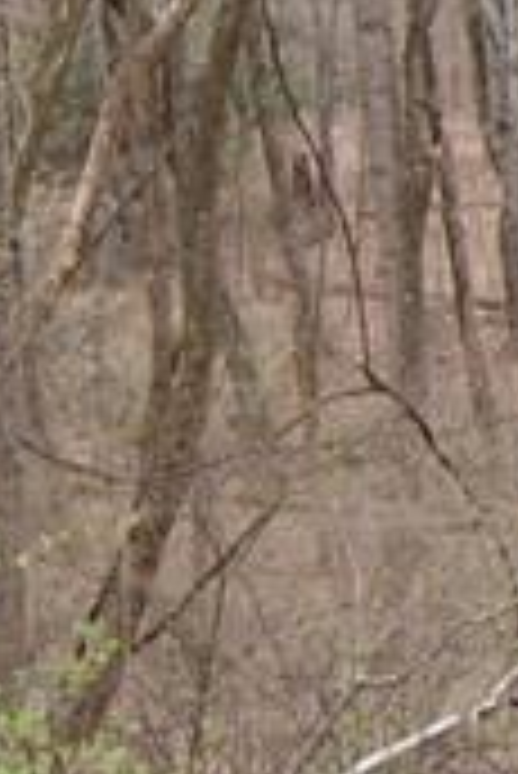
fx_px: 4071
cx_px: 1295
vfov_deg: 10.8
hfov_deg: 6.8
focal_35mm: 189
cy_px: 108
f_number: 5.6
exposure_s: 1/50
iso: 100
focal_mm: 20
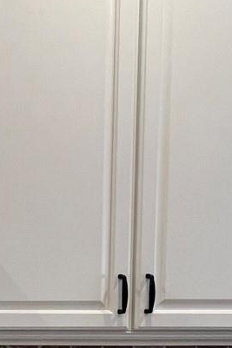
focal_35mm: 54
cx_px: -169
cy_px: 286
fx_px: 522
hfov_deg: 19.6
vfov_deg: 35.5
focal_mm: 1.57
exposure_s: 1/60
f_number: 1.8
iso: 160
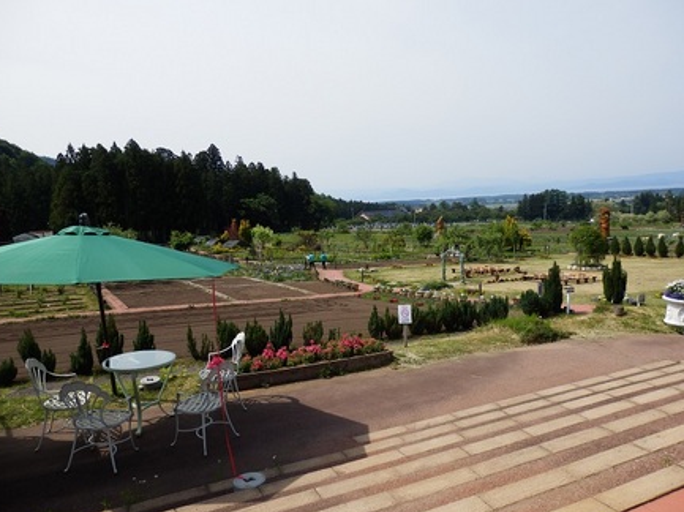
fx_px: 513
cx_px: 332
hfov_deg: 67.3
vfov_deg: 53.0
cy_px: 265
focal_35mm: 26
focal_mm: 4.5
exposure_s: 1/160
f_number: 8.7
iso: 80
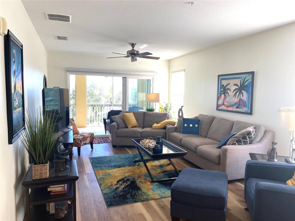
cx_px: 148
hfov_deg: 67.3
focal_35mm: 26
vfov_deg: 53.1
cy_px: 110
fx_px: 222
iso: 32
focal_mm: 4.25
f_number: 1.8
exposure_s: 1/120
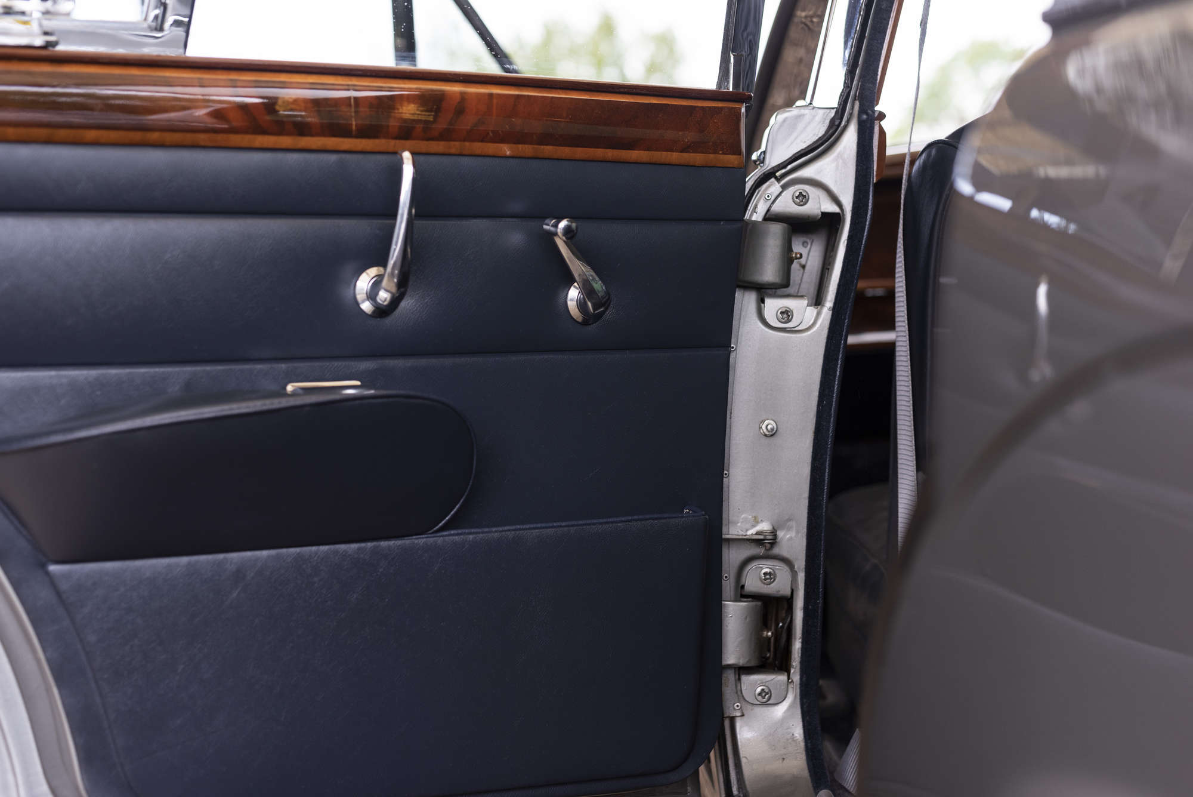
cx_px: 596
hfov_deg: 39.6
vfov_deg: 27.0
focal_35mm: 50
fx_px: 1657
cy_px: 398
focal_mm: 50
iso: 400
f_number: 2.8
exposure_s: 1/100
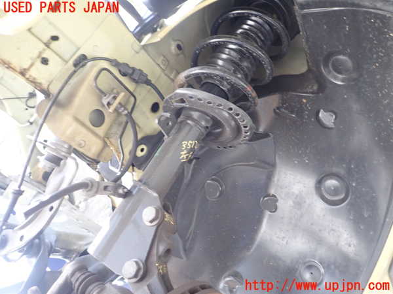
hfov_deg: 69.4
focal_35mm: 25
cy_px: 147
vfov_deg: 54.9
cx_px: 196
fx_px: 284
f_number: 2
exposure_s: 1/30
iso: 250
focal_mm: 4.5
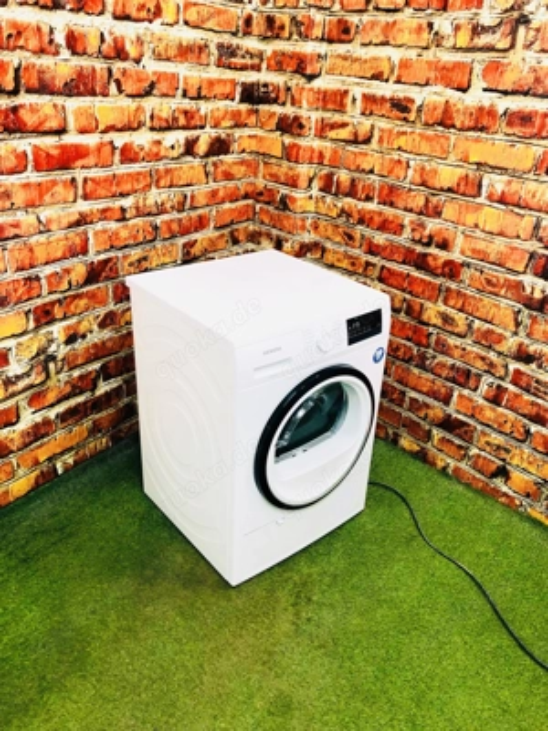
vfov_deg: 63.4
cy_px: 366
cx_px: 274
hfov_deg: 49.7
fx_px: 591
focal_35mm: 28
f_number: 1.8
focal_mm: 3.99
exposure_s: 1/30
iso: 40
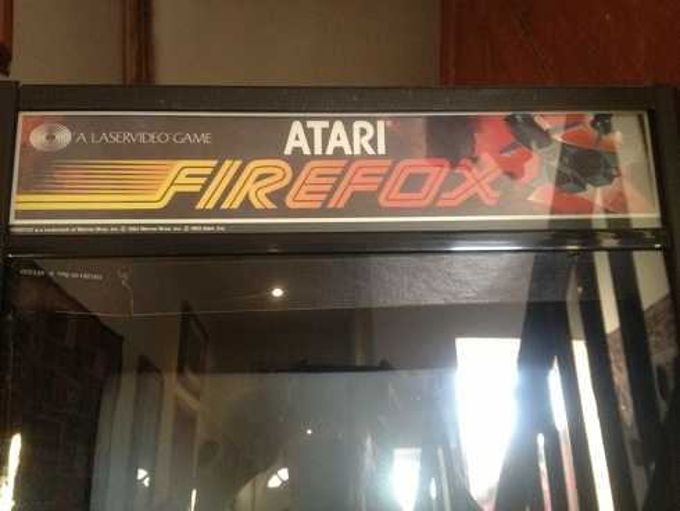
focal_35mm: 35
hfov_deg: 52.6
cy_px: 256
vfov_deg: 40.7
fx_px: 688
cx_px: 340
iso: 400
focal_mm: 4.28
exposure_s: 1/15
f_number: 2.4
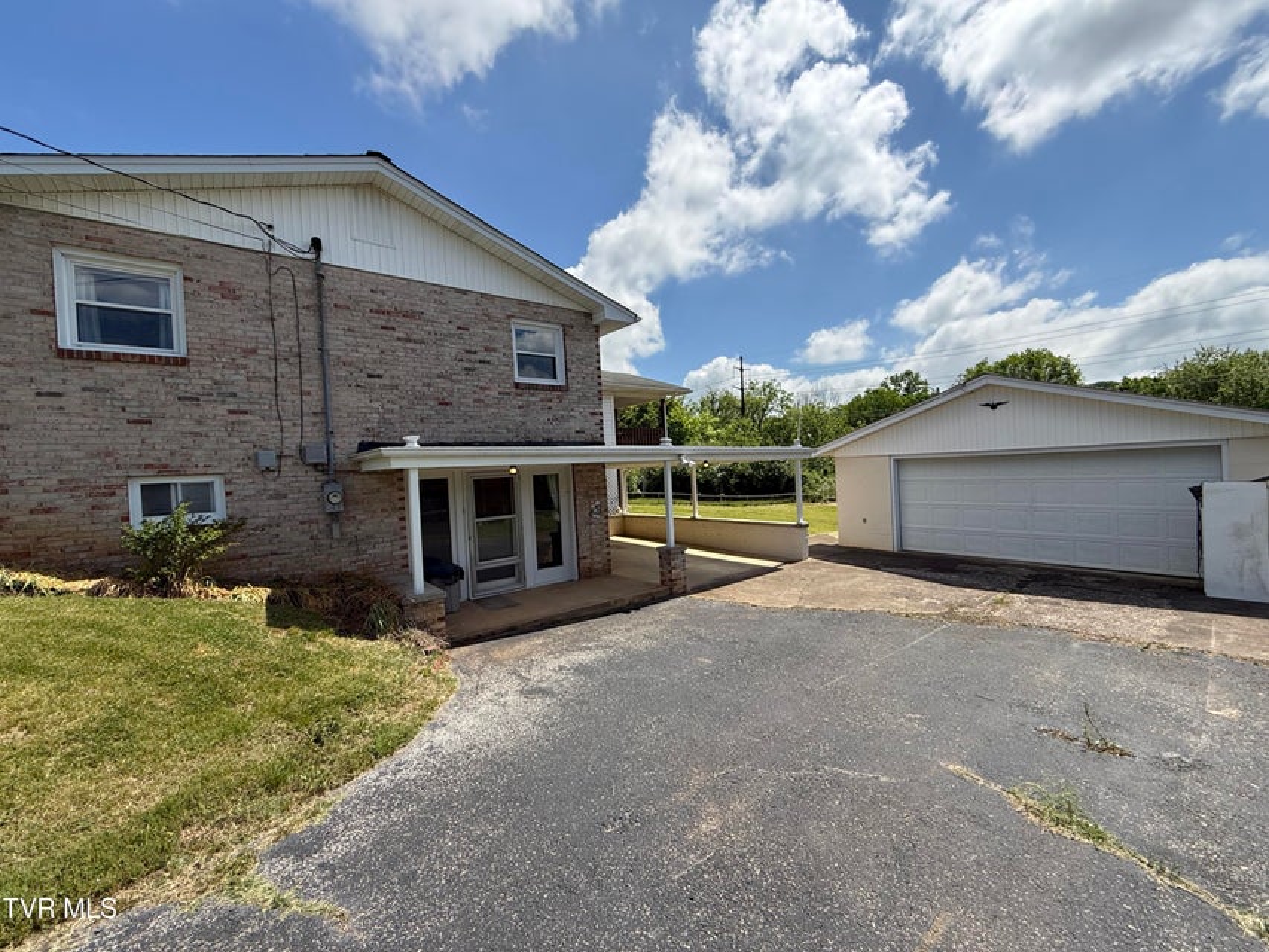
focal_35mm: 14
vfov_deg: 85.7
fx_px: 513
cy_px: 476
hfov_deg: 102.1
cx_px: 634
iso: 64
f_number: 2.2
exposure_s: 1/2717
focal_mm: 2.22
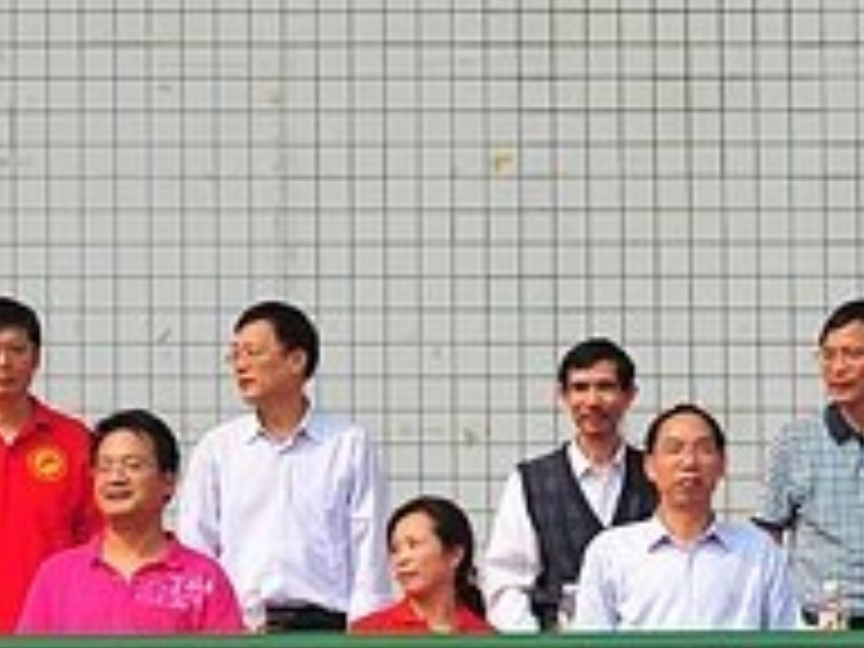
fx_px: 8262
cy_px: 310
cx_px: 189
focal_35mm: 331
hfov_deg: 6.0
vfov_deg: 4.5
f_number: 2.8
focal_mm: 110
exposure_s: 1/2500
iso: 200
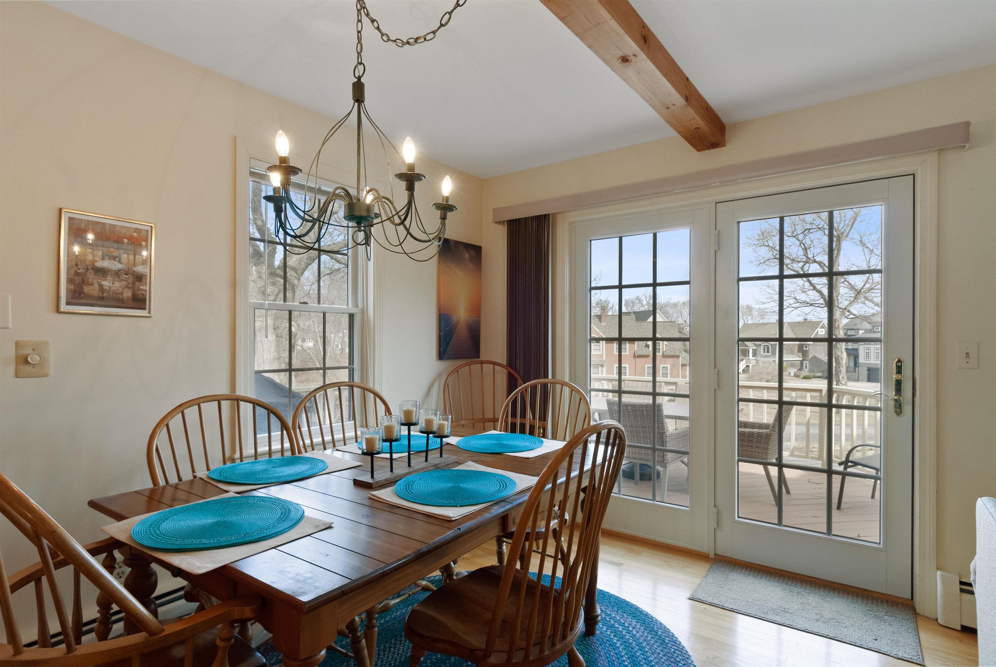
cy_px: 334
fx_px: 499
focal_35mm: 18
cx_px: 498
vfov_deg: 67.5
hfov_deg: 89.9
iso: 200
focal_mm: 12
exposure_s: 1/20
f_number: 8
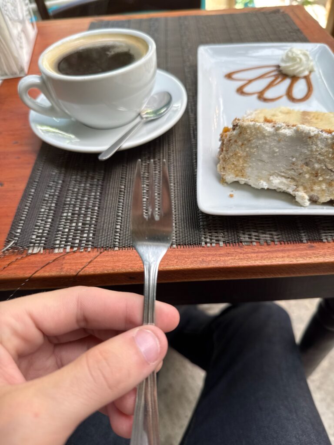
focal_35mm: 24
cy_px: 222
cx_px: 167
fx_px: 309
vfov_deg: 71.6
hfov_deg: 56.8
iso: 50
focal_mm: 6.76
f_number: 1.78
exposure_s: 1/121
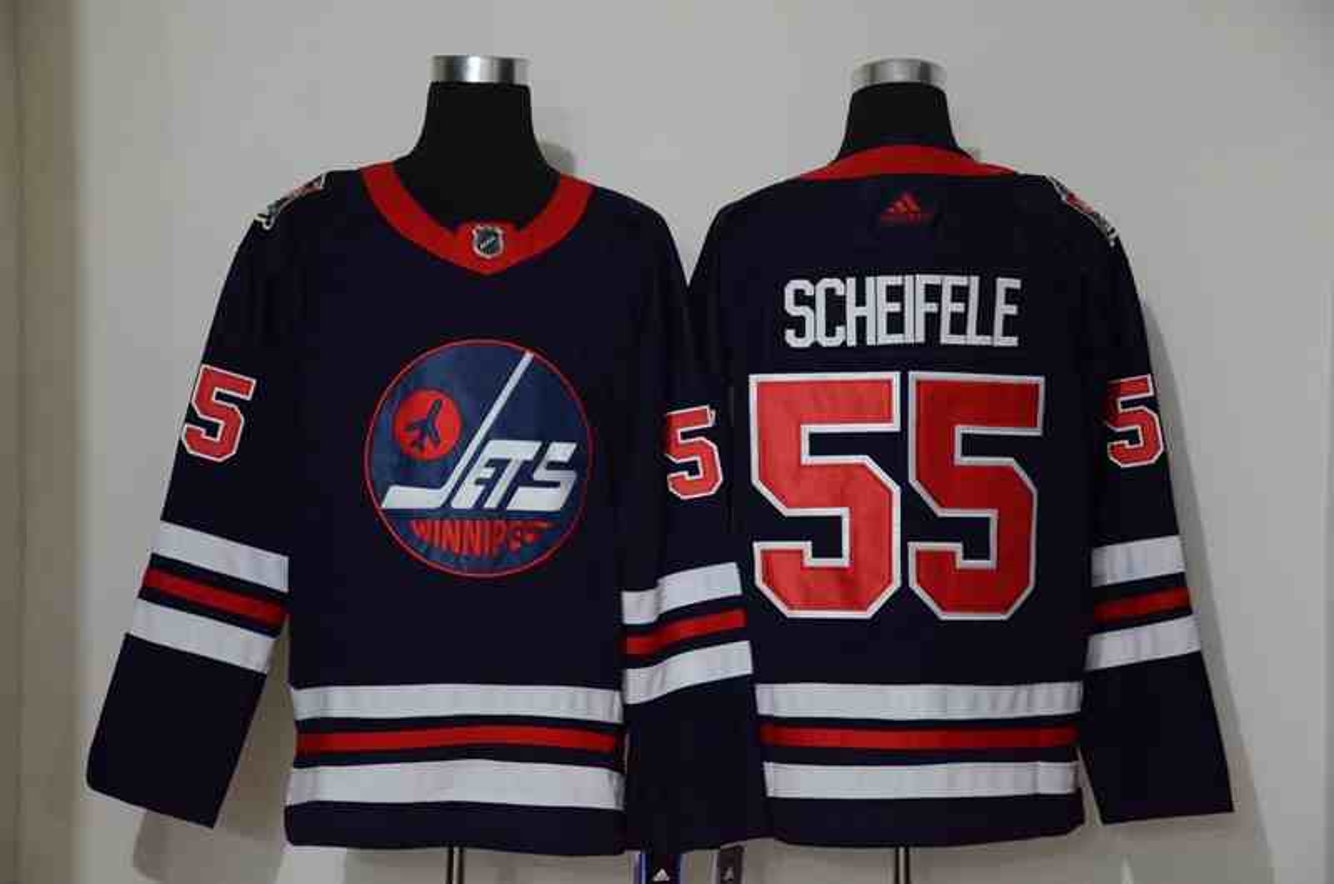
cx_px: 667
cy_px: 442
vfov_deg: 16.2
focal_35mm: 84
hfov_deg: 24.2
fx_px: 3106
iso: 4000
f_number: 4.8
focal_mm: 56
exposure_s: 1/25
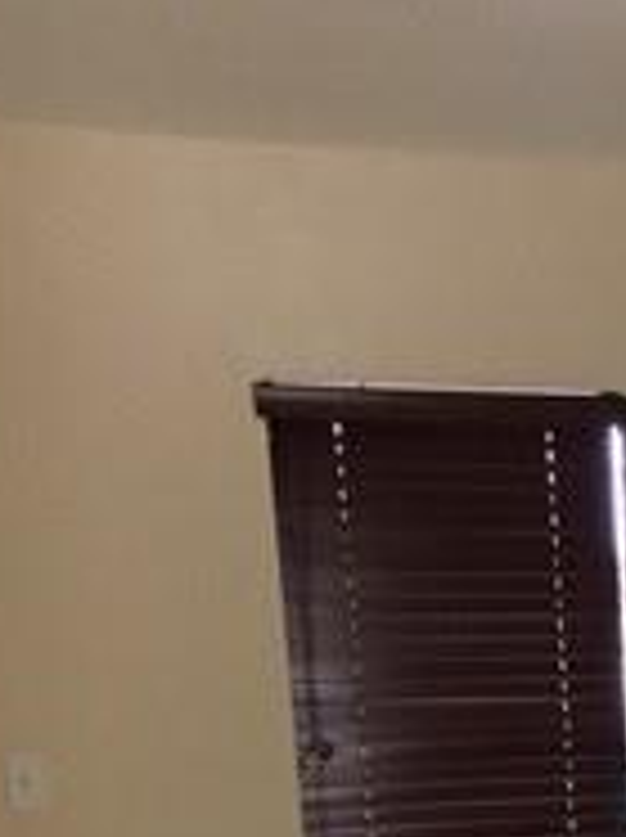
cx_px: 941
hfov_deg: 13.8
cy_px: 1251
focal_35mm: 100
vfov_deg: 17.7
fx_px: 2417
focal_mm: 4.15
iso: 200
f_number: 2.2
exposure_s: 1/24
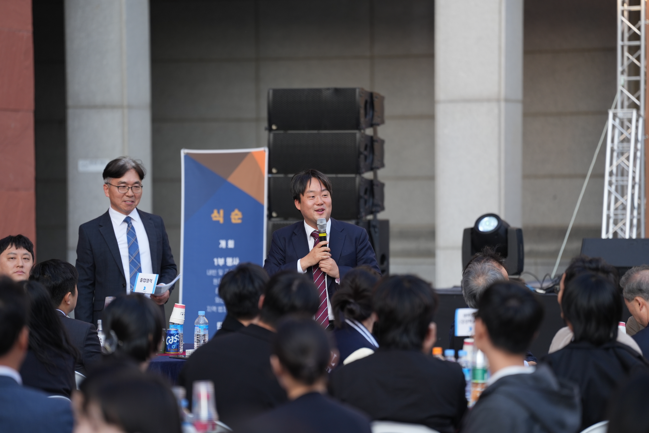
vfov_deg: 6.9
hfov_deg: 10.3
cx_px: 324
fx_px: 3605
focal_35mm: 200
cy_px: 216
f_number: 2.8
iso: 250
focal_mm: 200
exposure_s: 1/640
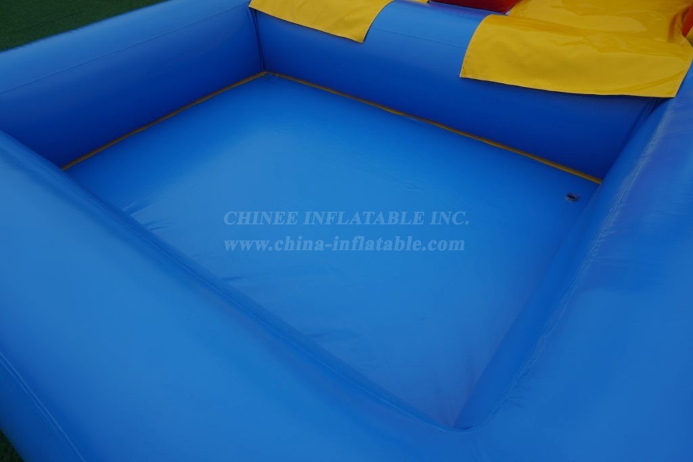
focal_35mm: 24
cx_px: 346
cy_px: 231
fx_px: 462
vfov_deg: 53.1
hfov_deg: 73.7
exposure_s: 1/320
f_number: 5.6
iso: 100
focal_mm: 16
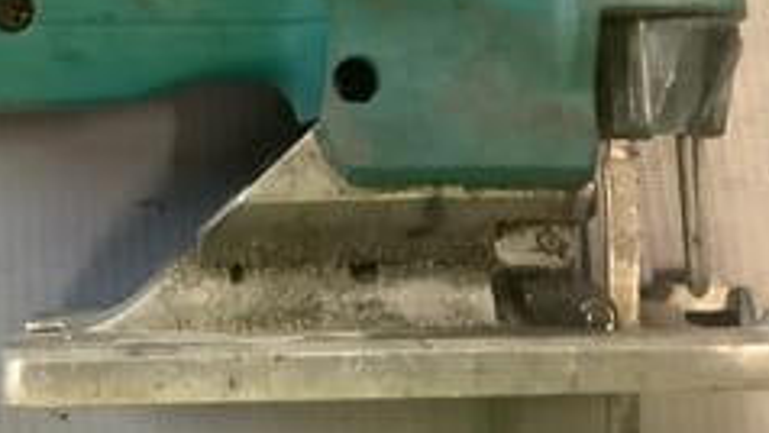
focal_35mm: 71
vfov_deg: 16.0
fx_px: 1448
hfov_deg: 29.6
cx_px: 284
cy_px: -160
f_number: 2.4
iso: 400
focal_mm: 3.3
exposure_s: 1/25
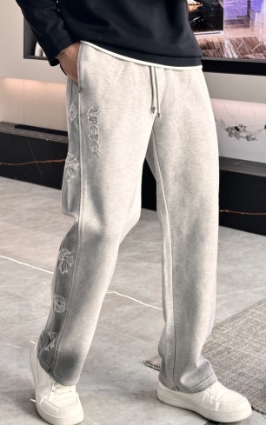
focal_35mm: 52
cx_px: 135
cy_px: 212
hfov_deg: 24.9
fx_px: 603
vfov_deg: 38.9
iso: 80
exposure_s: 1/117
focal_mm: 6.86
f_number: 1.78
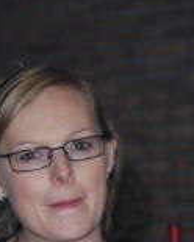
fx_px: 2159
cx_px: 238
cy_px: 205
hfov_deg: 5.1
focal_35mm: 301
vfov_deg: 6.4
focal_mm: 55
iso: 200
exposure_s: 1/60
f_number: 4
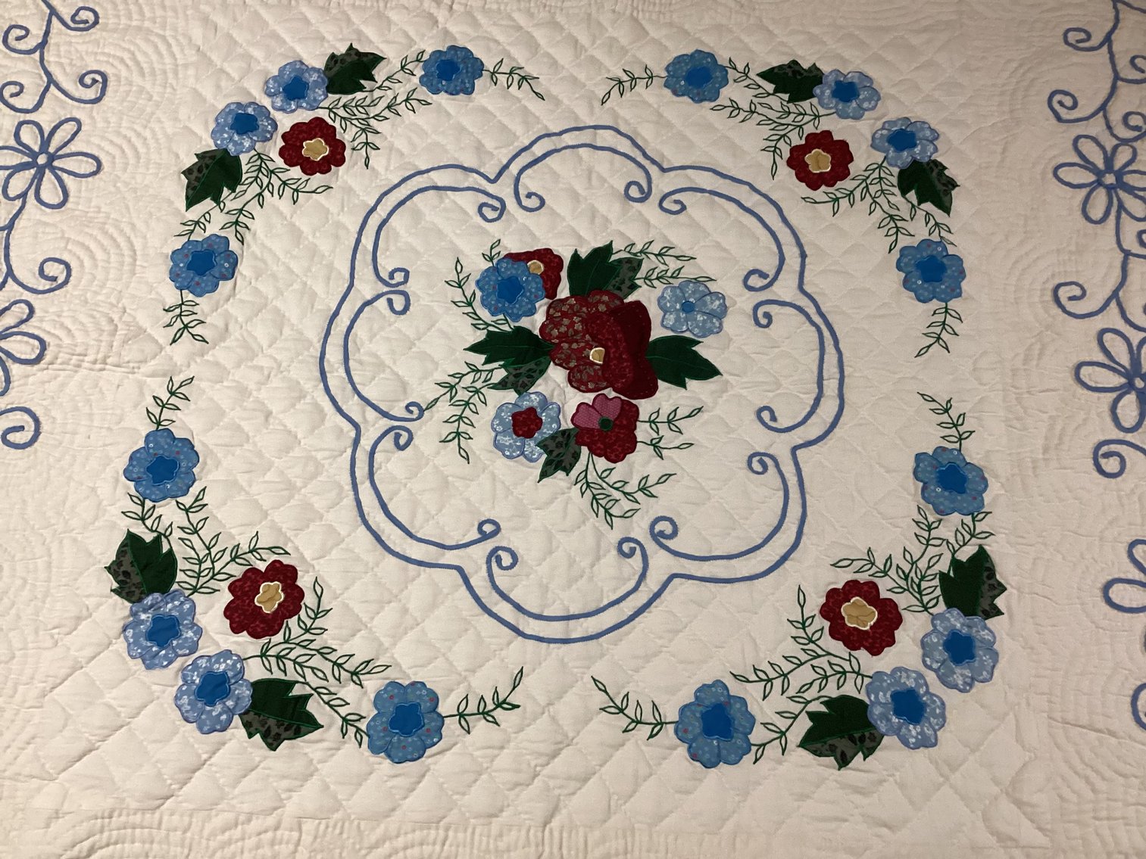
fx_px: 1026
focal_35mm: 31
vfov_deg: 45.4
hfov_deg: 58.3
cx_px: 573
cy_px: 430
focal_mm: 3.3
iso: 250
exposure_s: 1/60
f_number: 2.4
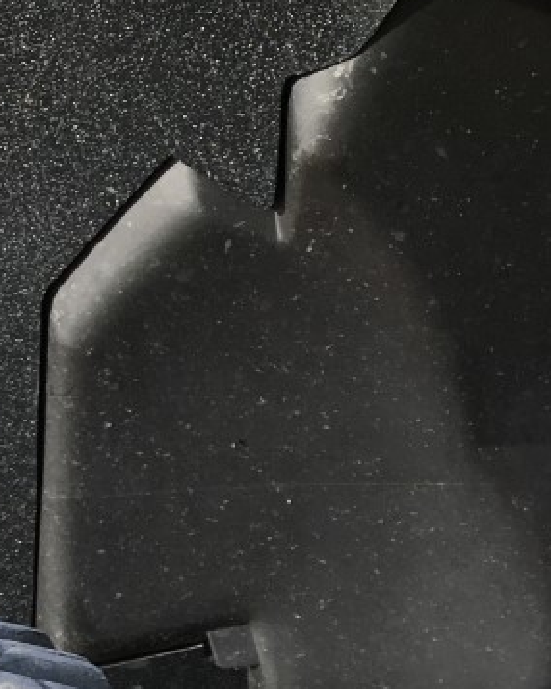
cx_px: 927
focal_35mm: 114
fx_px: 2326
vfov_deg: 15.8
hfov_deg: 12.5
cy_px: 964
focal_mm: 4.15
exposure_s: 1/165
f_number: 2.2
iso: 25
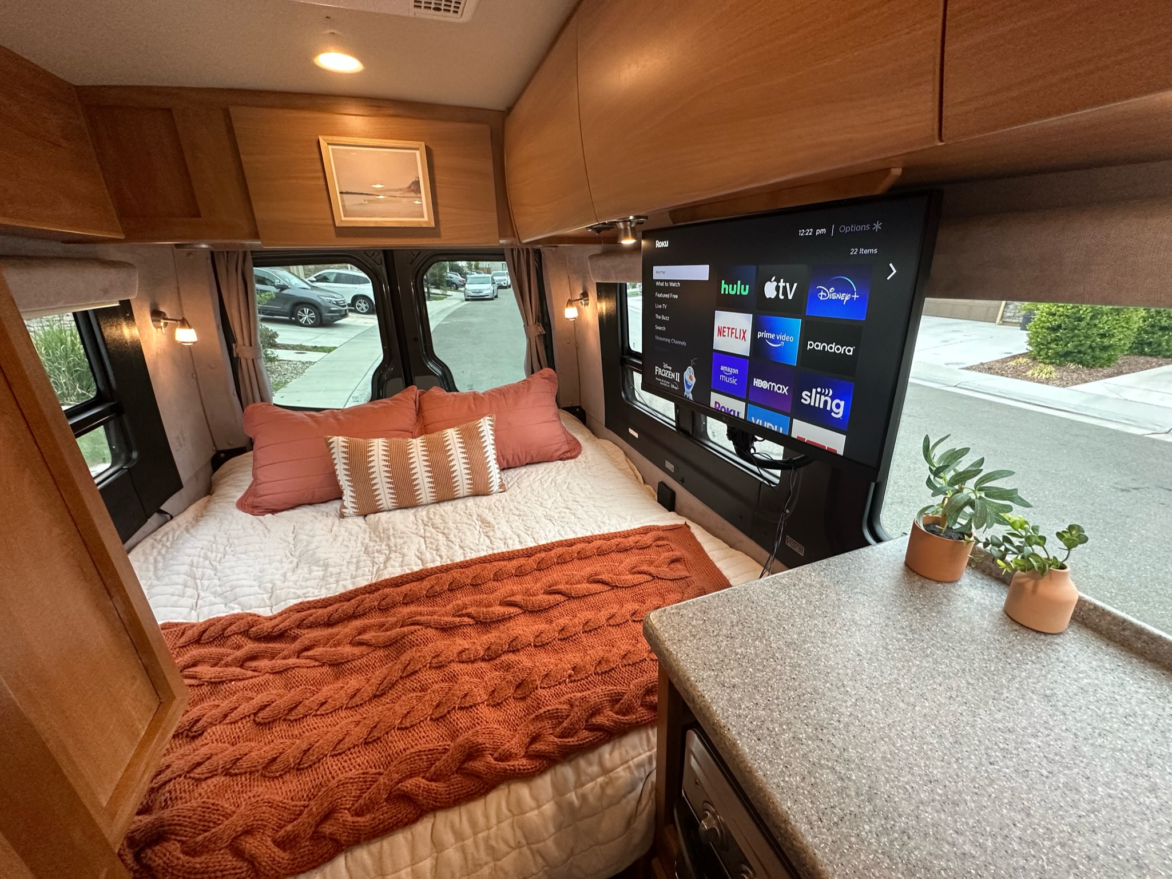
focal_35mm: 14
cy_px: 440
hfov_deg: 102.1
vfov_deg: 85.7
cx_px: 586
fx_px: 474
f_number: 2.2
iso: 250
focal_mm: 2.22
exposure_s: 1/99
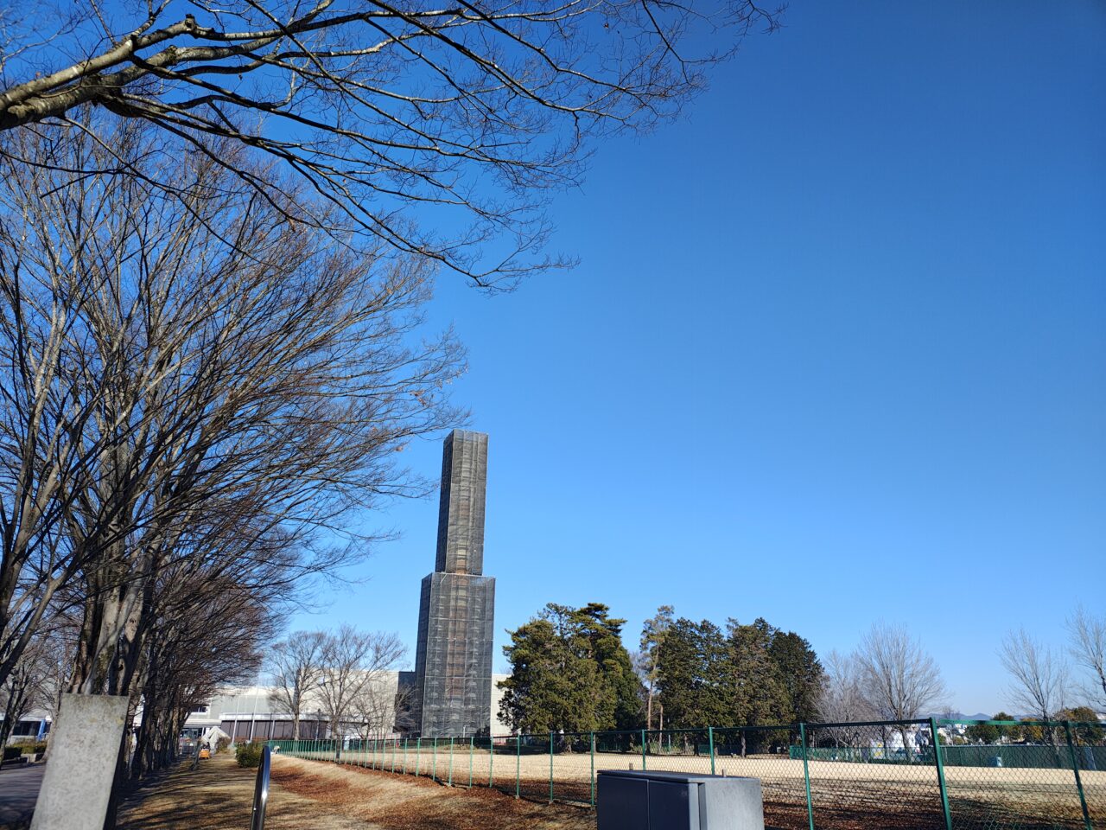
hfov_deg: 69.4
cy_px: 415
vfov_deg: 54.9
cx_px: 553
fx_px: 799
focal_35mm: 25
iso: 100
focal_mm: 5.89
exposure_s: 1/1508
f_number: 1.4
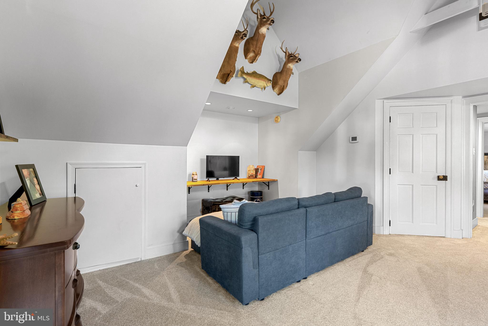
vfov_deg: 73.7
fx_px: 217
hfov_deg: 96.7
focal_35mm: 16
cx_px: 244
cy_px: 163
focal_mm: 16
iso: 400
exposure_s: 1/2.5
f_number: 8
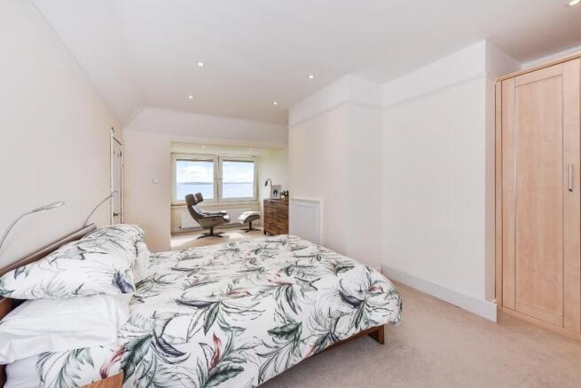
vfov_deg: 81.2
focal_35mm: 14
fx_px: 226
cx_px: 290
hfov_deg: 104.2
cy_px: 194
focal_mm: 14
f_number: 9
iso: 320
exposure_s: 1/200
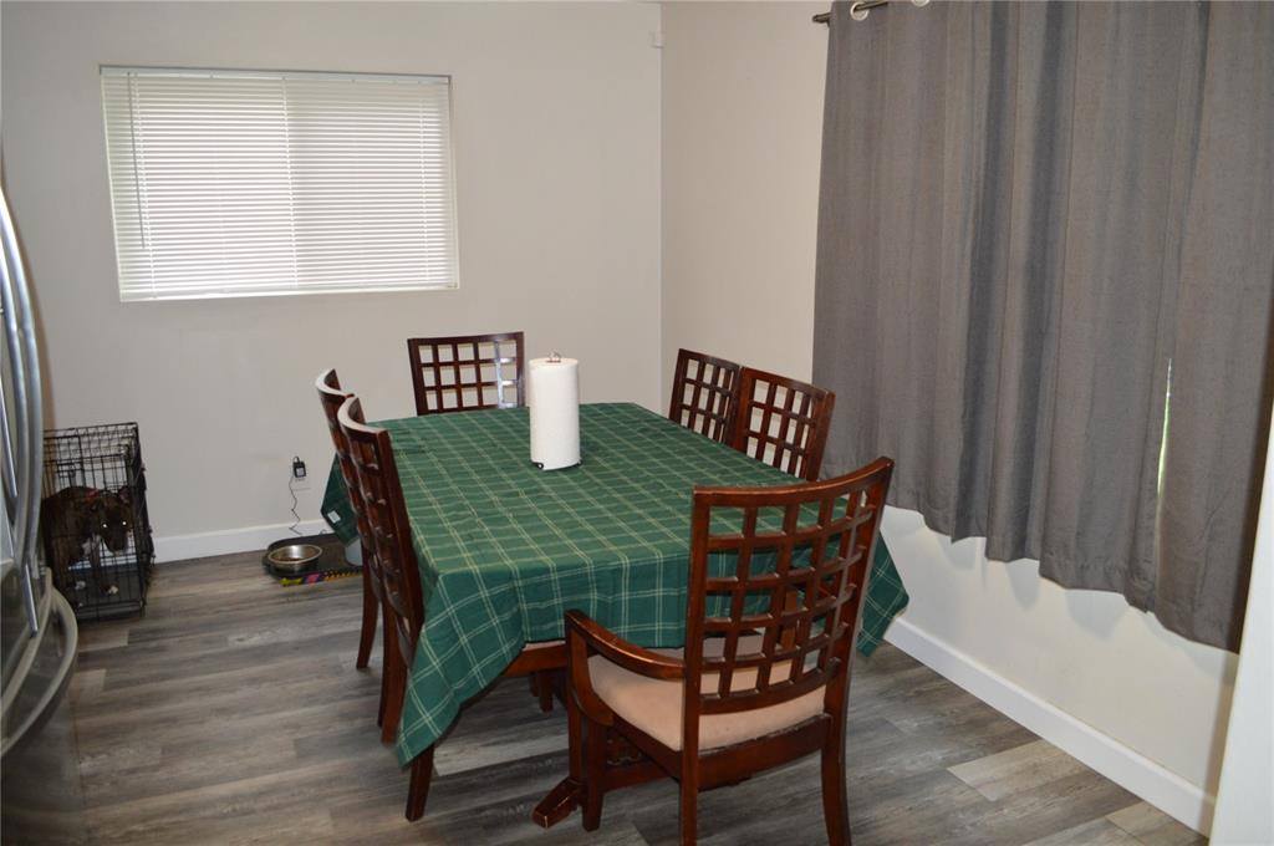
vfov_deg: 47.8
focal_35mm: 27
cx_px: 637
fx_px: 954
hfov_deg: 67.4
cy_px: 423
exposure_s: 1/60
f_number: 3.5
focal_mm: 18
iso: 1100
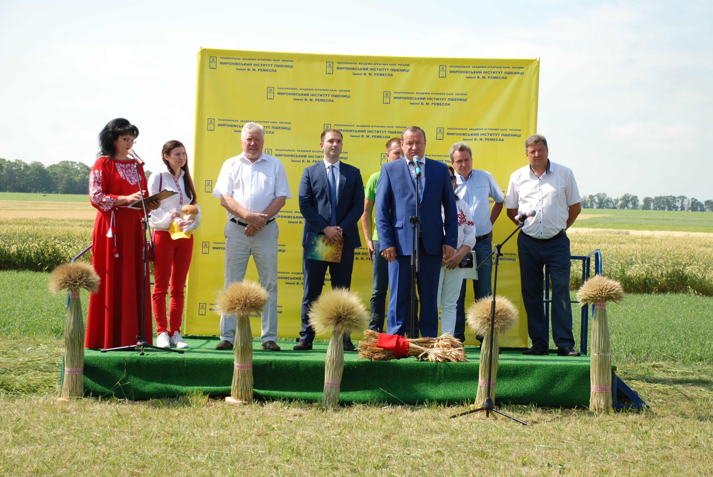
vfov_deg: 17.5
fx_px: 1547
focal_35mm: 78
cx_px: 356
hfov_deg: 26.0
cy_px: 238
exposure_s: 1/160
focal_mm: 52
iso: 100
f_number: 6.3
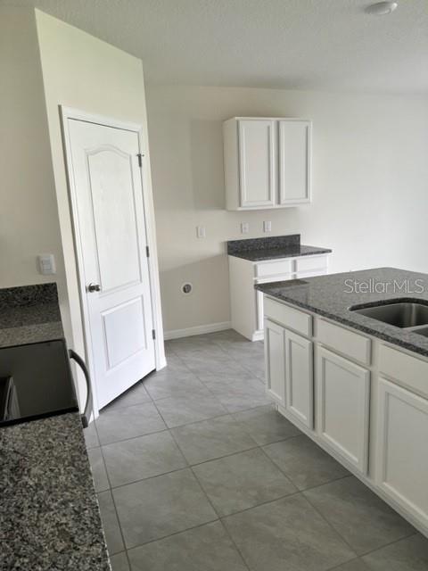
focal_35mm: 26
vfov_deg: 67.3
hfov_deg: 53.1
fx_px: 429
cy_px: 286
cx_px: 214
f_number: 1.5
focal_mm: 5.7
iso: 80
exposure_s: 1/121
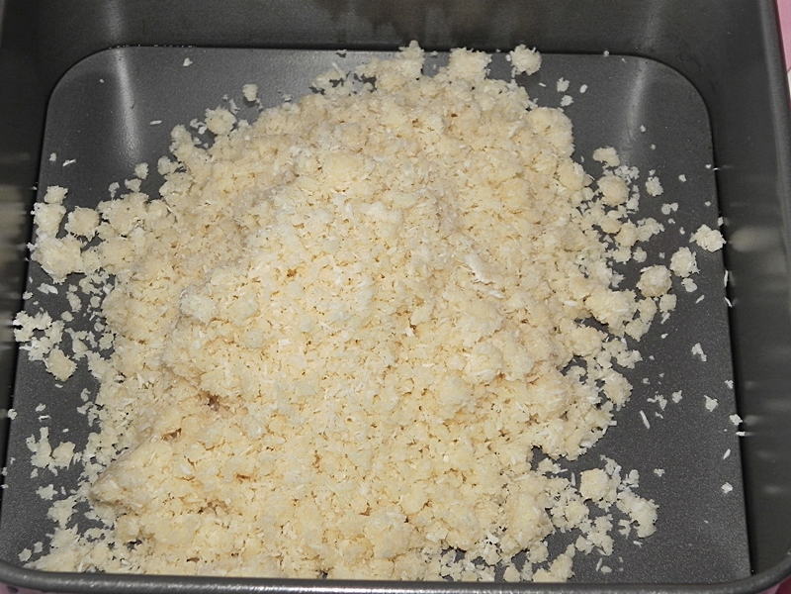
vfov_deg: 17.4
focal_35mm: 85
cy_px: 297
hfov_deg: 23.0
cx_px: 396
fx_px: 1942
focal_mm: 15.1
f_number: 4
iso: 160
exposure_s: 1/10
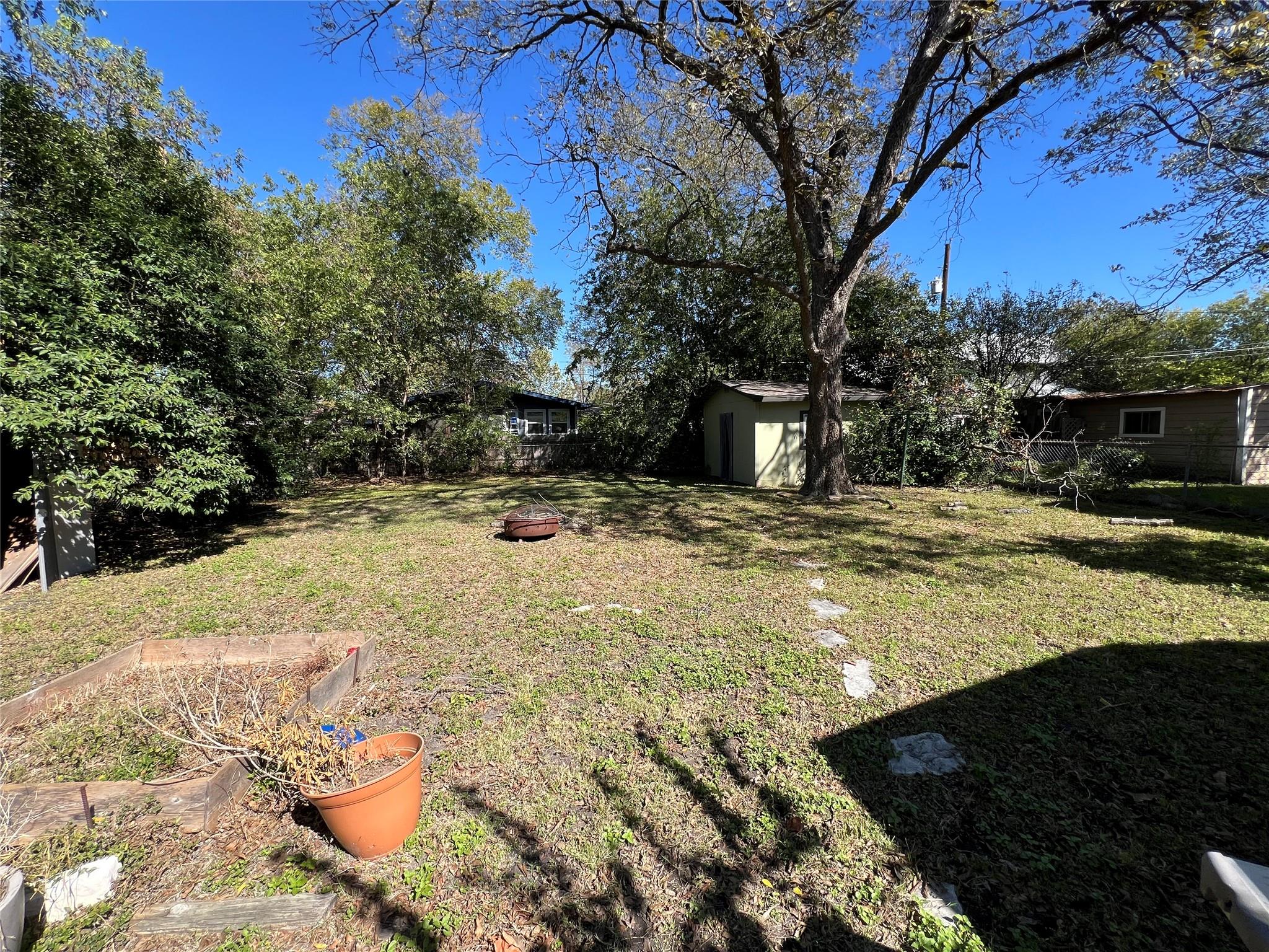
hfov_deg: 106.2
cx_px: 634
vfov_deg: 89.9
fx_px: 477
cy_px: 476
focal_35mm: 13
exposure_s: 1/677
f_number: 1.8
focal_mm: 1.57
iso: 32
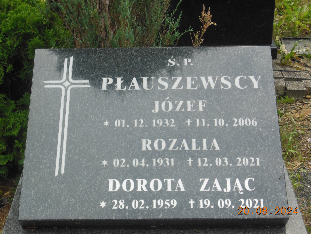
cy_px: 117
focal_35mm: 66
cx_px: 156
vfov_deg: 22.3
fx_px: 593
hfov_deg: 29.4
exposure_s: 1/400
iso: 125
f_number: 4.3
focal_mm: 11.7
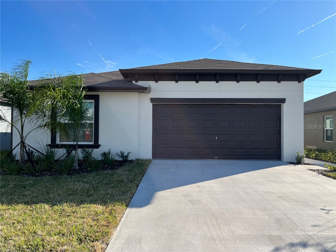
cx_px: 168
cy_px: 126
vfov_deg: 53.1
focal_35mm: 26
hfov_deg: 67.3
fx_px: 252
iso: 50
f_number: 1.6
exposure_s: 1/2967
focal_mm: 5.1
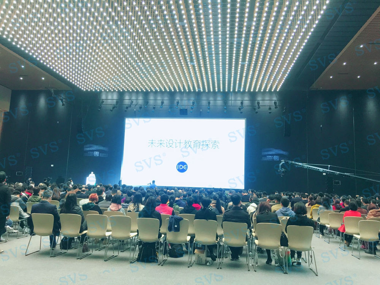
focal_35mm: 29
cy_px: 142
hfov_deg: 61.7
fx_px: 318
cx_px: 190
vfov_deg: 48.2
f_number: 2.2
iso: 125
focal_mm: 4.15
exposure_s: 1/33
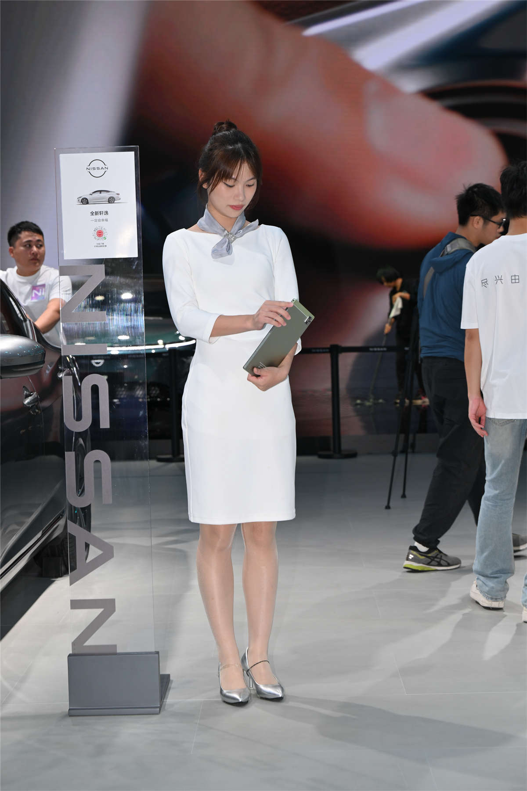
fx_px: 1537
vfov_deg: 28.8
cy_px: 396
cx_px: 264
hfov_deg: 19.5
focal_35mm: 70
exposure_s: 1/200
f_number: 5.6
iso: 400
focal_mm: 70
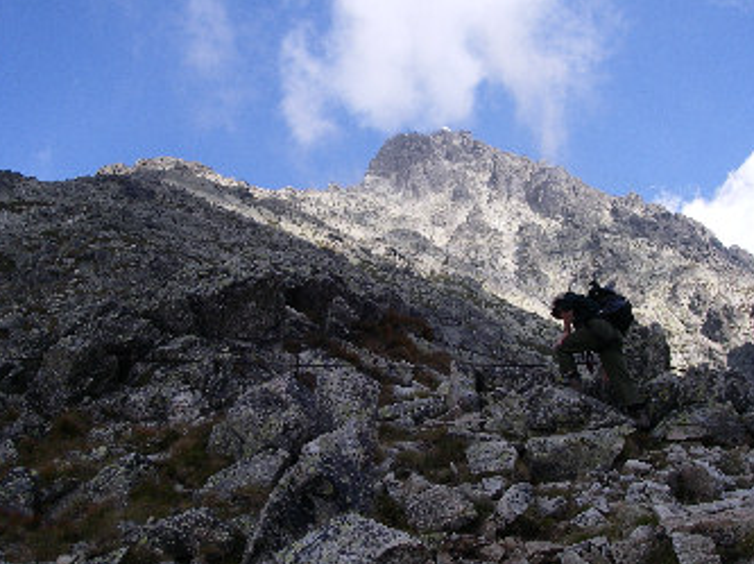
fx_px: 870
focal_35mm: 40
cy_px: 279
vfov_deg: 35.9
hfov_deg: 46.8
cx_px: 380
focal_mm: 6.3
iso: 80
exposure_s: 1/160
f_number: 6.6
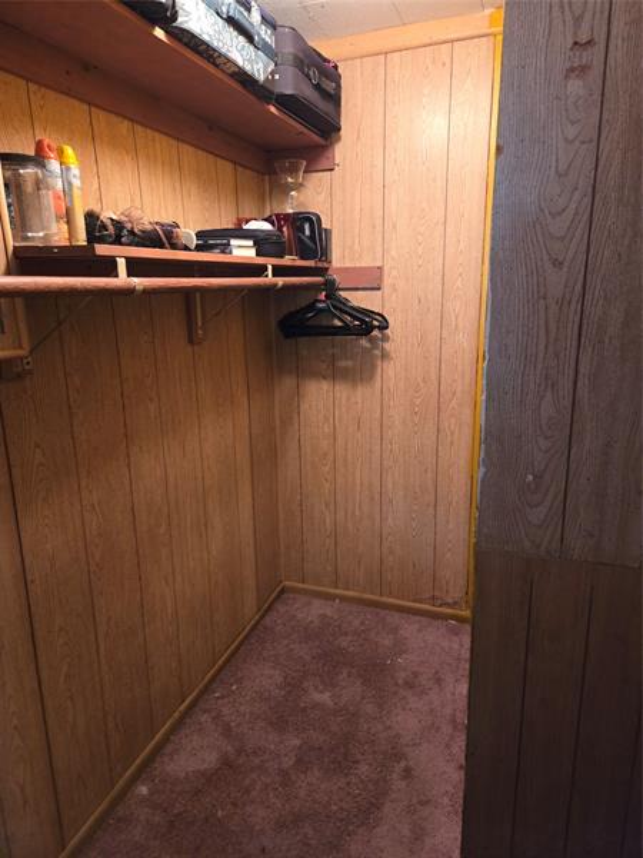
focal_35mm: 23
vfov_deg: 73.9
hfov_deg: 58.9
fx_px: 570
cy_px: 429
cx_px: 322
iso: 1000
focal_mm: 5.4
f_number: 1.8
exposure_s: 1/60
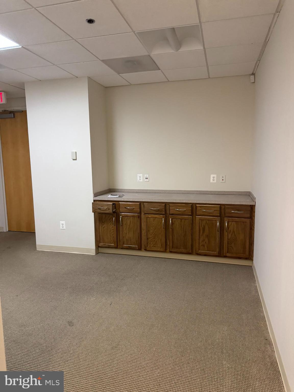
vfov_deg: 71.6
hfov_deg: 56.8
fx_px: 272
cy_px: 196
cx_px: 147
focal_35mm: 24
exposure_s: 1/60
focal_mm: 6.76
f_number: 1.78
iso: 500
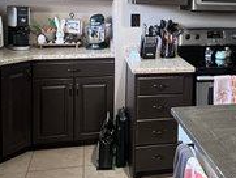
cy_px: 16
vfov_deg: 30.1
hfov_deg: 39.9
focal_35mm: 46
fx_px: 314
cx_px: 183
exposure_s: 1/40
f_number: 1.8
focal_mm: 1.57
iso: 800
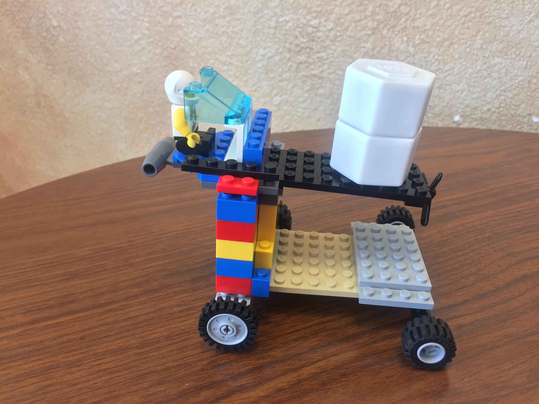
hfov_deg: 61.7
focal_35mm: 29
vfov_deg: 48.2
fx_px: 452
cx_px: 270
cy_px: 202
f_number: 2.2
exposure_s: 1/40
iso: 32
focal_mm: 4.15
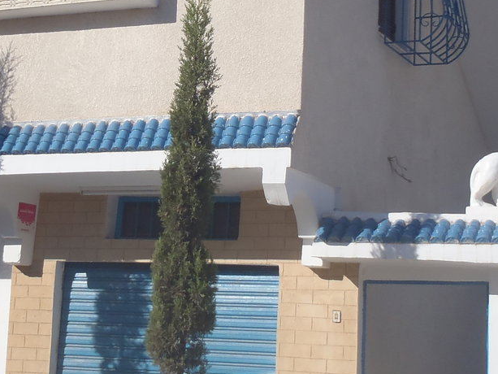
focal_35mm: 94
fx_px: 1353
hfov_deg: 20.9
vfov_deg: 15.6
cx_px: 258
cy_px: 85
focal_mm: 6.45
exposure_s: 1/100
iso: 80
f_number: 13
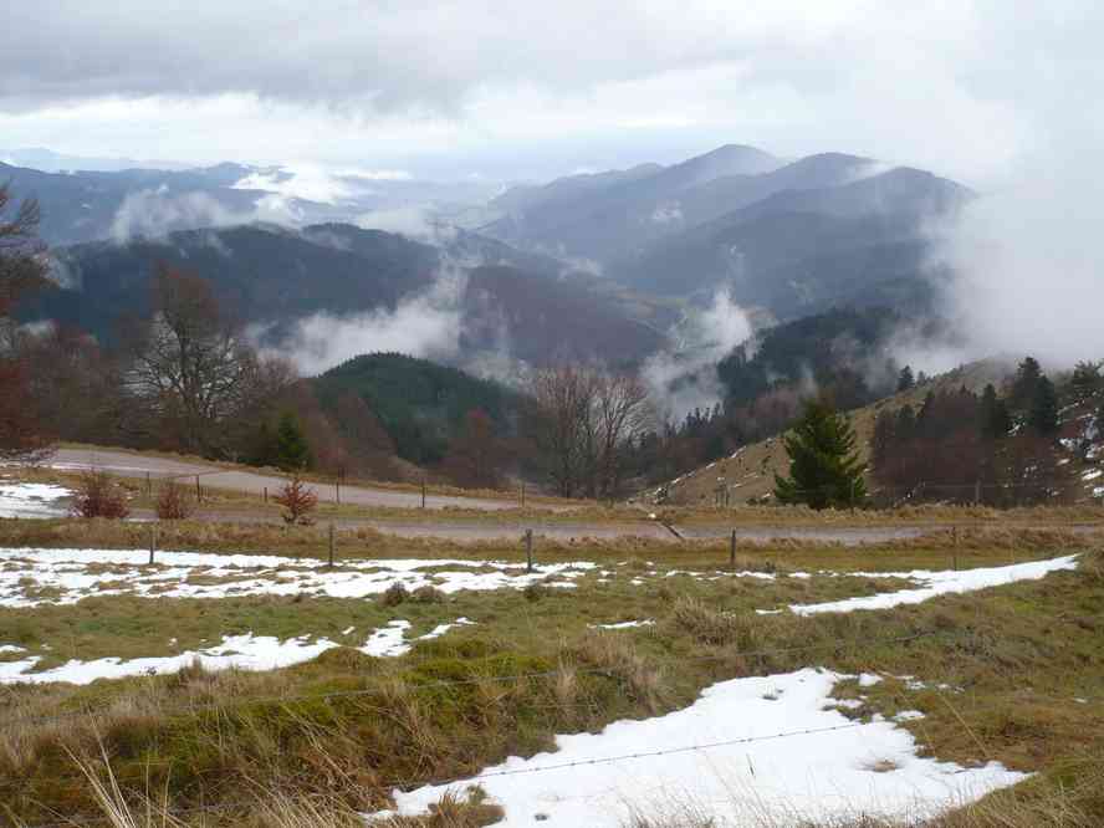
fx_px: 1212
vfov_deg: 37.7
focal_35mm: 38
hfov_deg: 49.0
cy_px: 414
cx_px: 552
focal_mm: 5.8
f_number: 2.8
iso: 100
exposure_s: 1/200
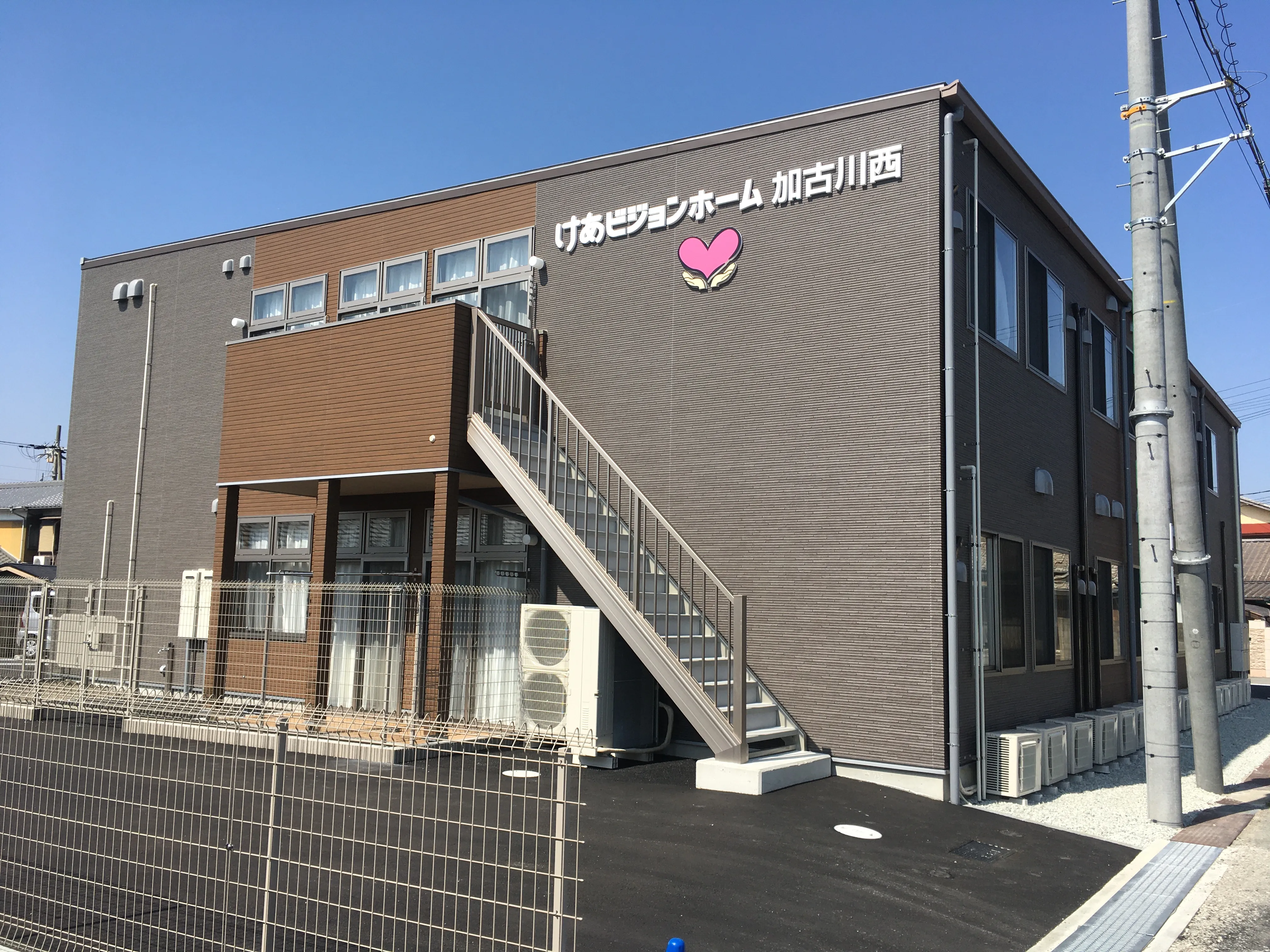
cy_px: 476
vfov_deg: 48.2
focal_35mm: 29
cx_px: 635
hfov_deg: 61.7
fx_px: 1064
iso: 25
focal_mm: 4.15
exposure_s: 1/1508
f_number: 2.2
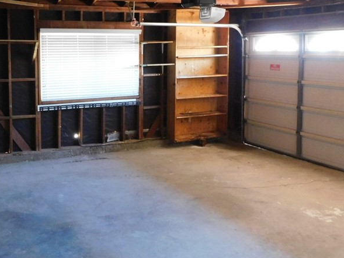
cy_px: 80
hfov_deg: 45.7
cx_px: 101
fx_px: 398
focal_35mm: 40
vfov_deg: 35.5
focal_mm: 4
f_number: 3
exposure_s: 1/8
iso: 560
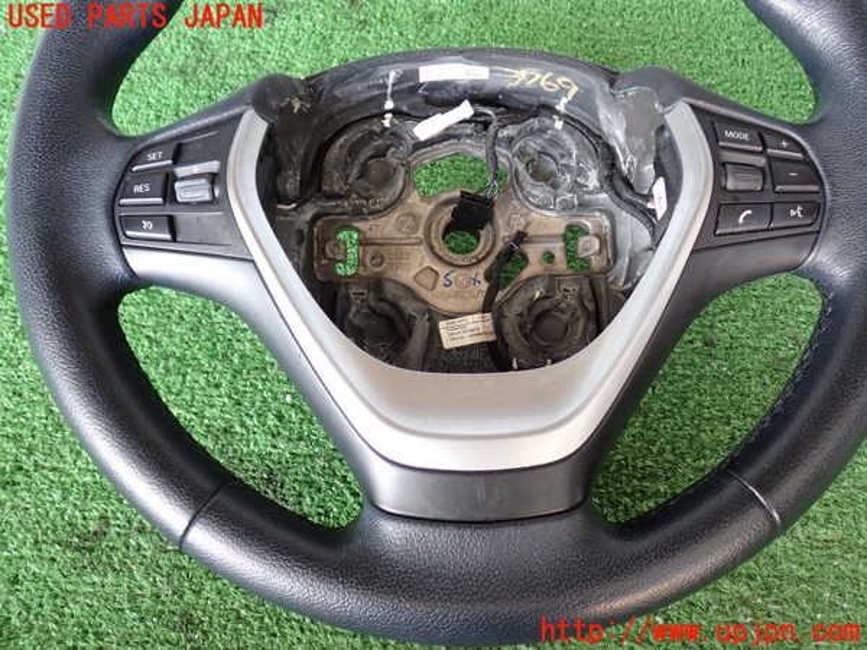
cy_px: 325
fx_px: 801
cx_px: 434
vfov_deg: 44.2
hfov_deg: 56.8
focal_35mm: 32
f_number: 2.4
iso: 200
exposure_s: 1/40
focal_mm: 5.79
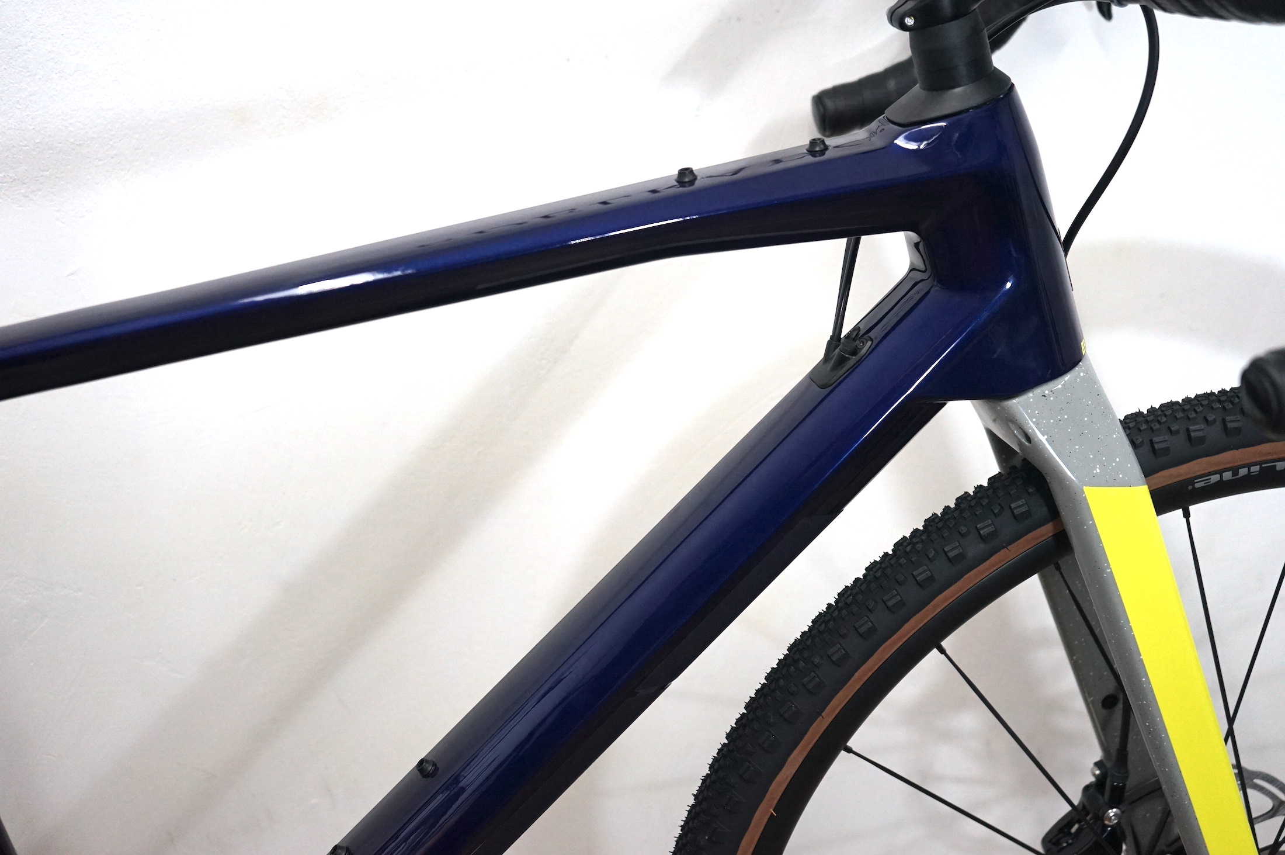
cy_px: 428
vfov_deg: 29.2
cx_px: 642
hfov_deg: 42.8
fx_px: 1641
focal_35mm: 46
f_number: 4.5
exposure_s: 1/160
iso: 1600
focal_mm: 46
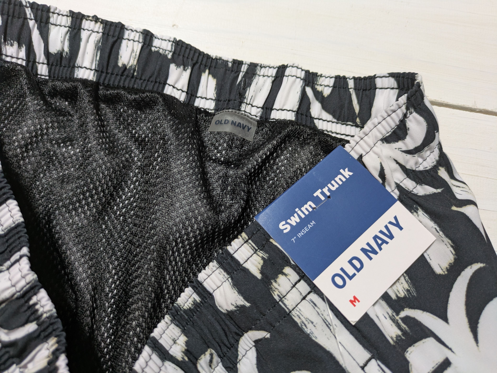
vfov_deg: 54.9
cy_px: 186
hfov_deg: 69.4
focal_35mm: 25
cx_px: 248
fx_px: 359
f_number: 1.89
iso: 227
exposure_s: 1/60
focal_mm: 5.43
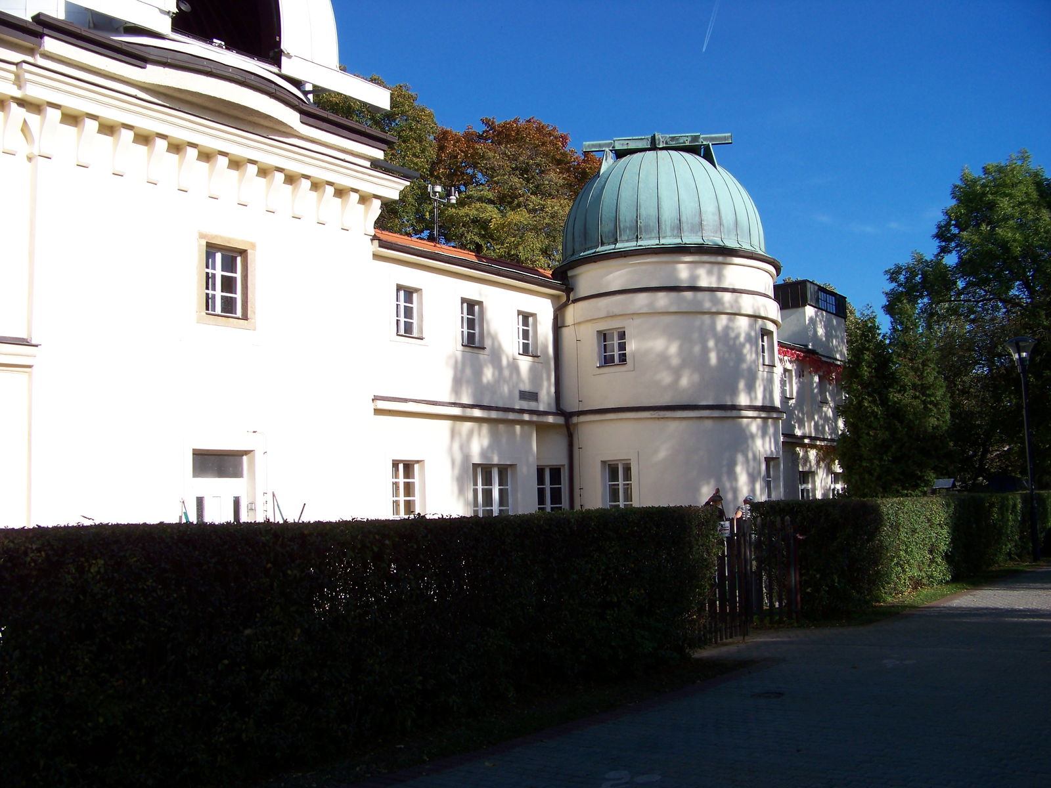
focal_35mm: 36
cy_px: 394
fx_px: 1093
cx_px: 526
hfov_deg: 51.4
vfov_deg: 39.7
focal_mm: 5.85
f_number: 4
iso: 64
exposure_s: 1/500
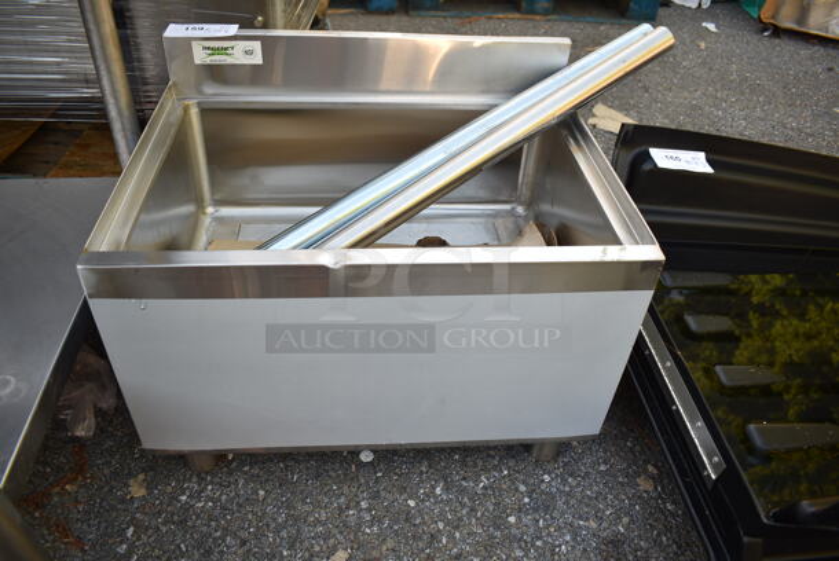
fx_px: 630
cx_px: 420
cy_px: 280
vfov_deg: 48.0
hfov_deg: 67.3
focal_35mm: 27
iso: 100
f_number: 3.5
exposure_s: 1/60
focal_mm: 18
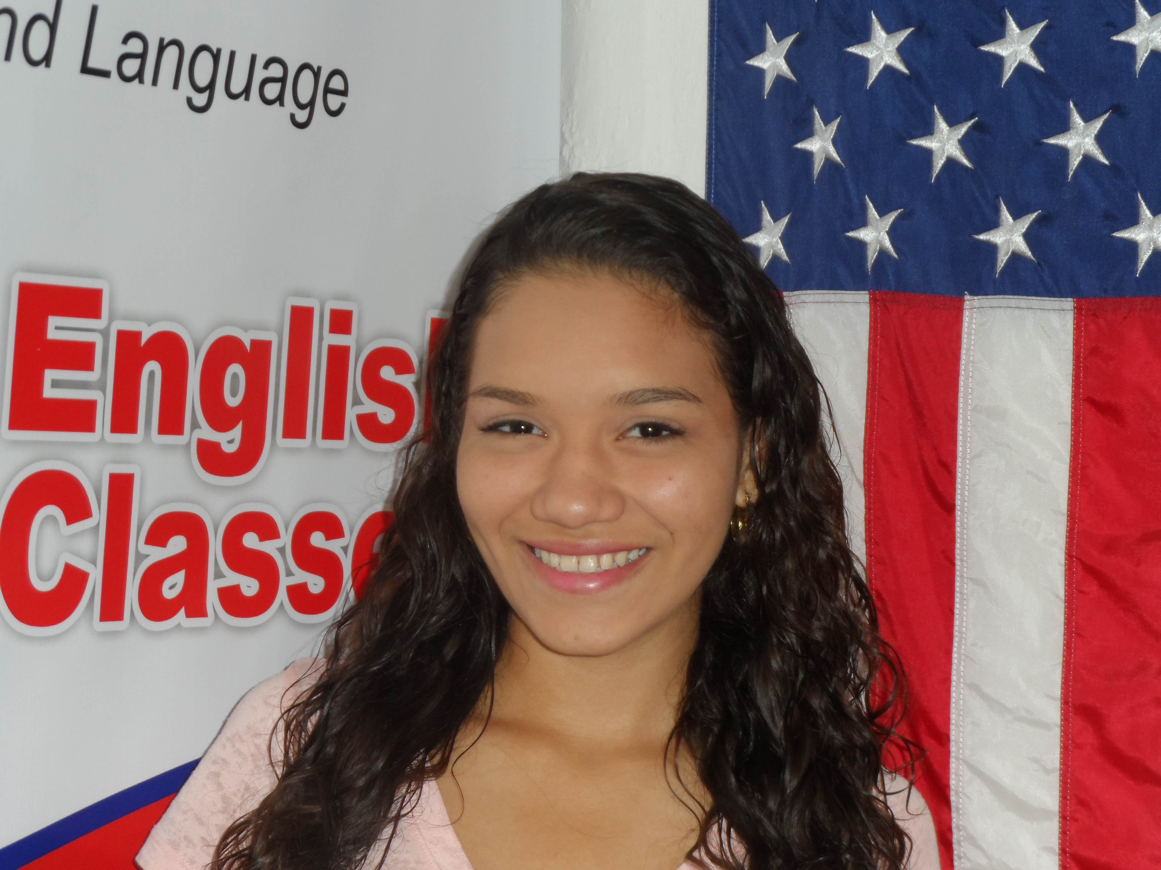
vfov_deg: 20.2
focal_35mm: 73
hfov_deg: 26.7
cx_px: 580
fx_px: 2448
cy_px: 435
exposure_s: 1/60
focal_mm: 11.9
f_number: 4.3
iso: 160
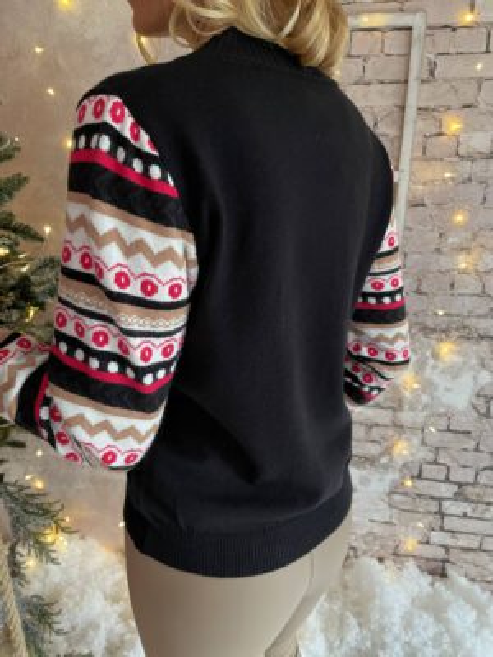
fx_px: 494
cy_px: 328
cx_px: 246
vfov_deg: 67.3
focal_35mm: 26
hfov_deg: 53.1
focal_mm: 4.2
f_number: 1.6
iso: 400
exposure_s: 1/54
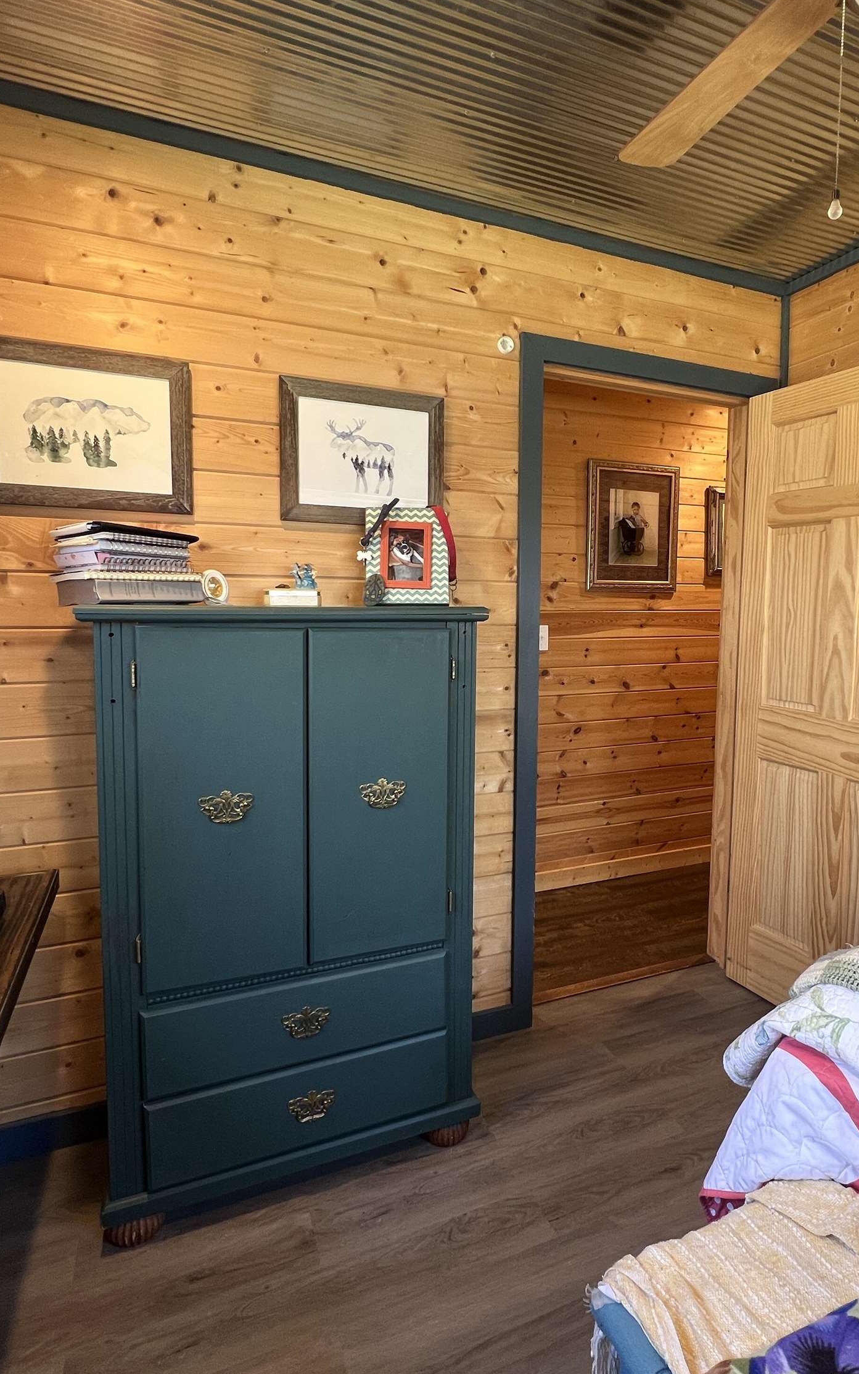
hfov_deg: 61.2
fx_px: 711
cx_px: 548
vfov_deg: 88.0
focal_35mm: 19
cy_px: 677
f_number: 1.8
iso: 100
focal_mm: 1.57
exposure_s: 1/30
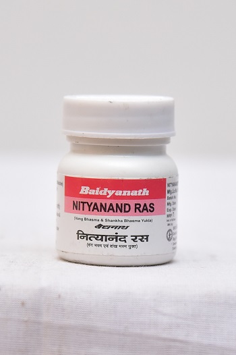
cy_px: 178
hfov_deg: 13.0
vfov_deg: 19.5
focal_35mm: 105
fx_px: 1034
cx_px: 118
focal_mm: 105
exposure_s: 1/125
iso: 1600
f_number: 4.5
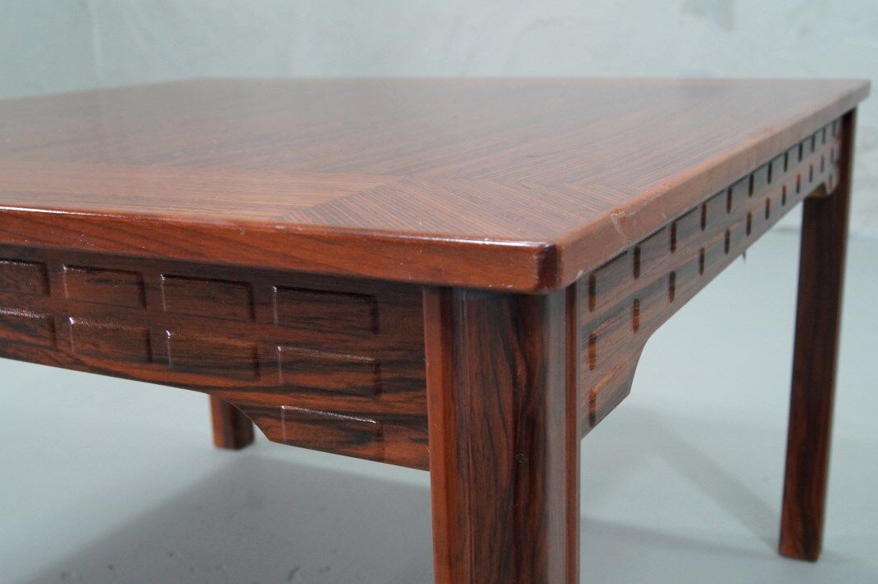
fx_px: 1024
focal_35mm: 42
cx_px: 436
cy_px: 337
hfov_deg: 46.4
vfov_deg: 31.8
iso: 800
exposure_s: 1/10
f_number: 8
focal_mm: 24
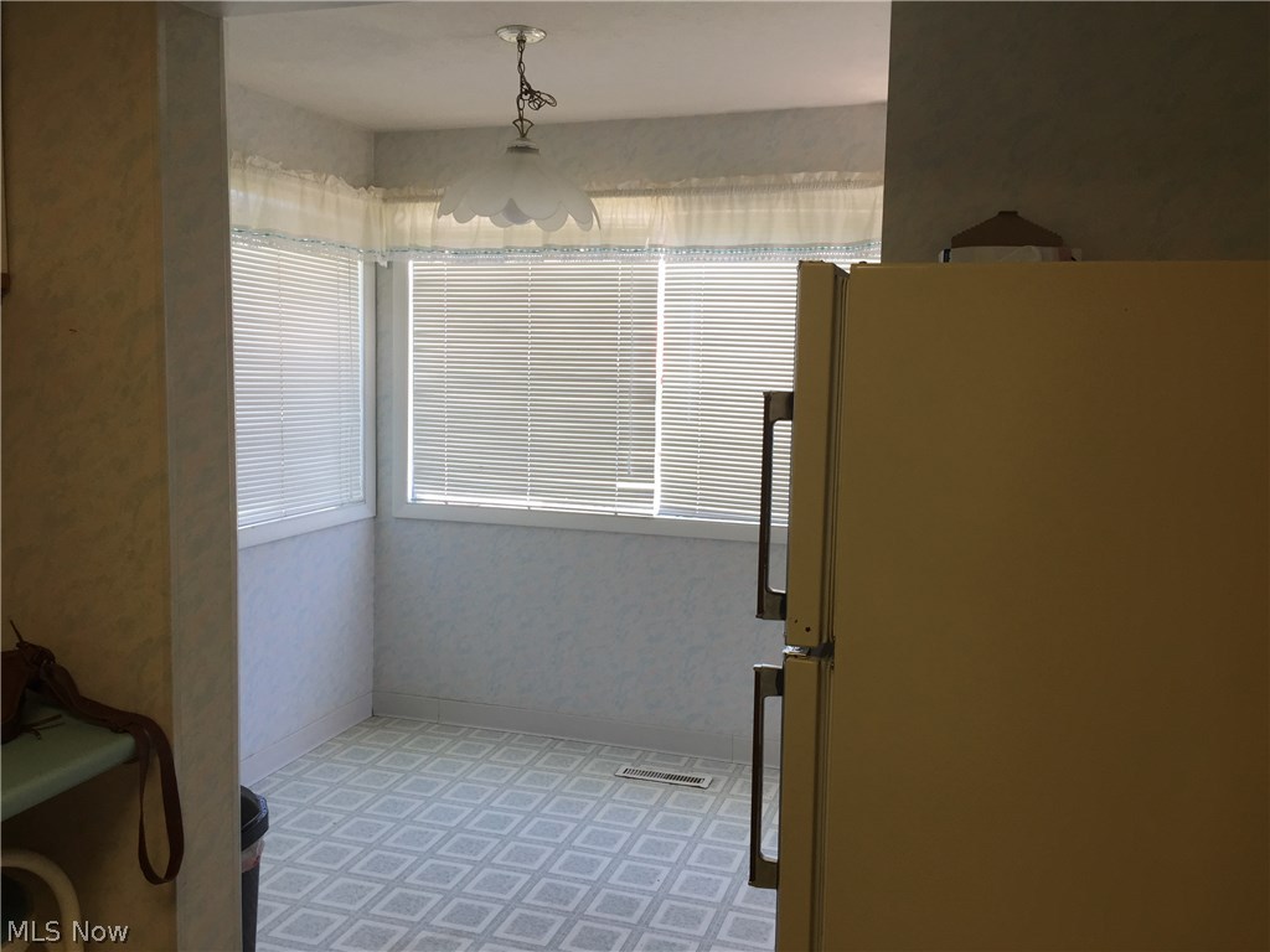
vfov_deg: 48.2
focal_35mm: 29
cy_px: 476
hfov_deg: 61.7
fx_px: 1064
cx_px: 635
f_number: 2.2
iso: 40
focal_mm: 4.15
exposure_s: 1/60
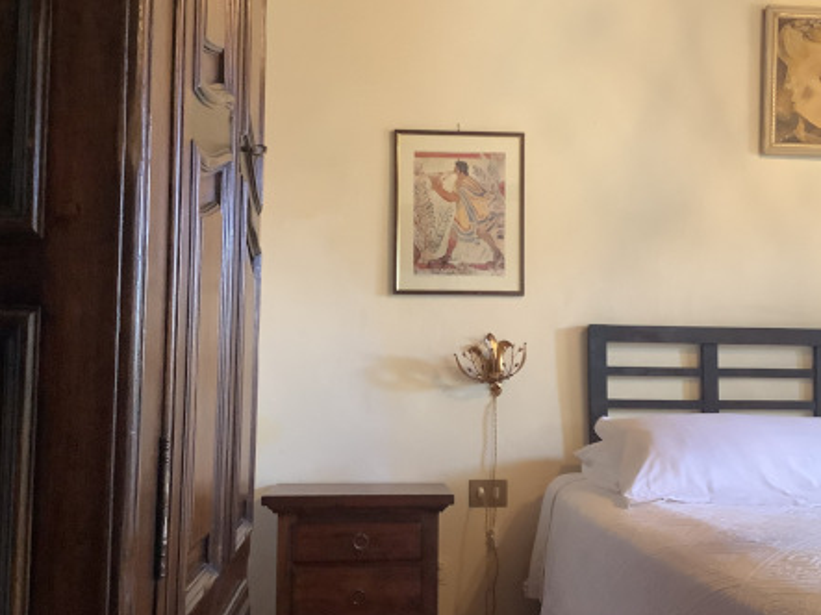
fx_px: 996
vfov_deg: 34.3
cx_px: 461
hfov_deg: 44.7
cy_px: 341
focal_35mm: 42
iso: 250
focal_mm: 3.3
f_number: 2.4
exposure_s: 1/33
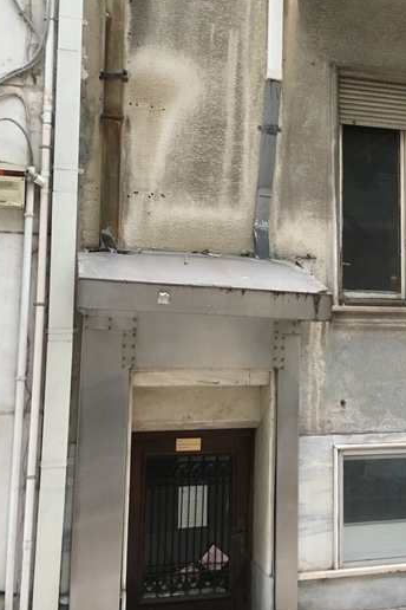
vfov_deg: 43.6
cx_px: 327
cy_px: 278
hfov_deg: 29.2
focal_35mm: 45
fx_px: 761
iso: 160
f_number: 2.2
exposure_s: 1/33
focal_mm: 4.15
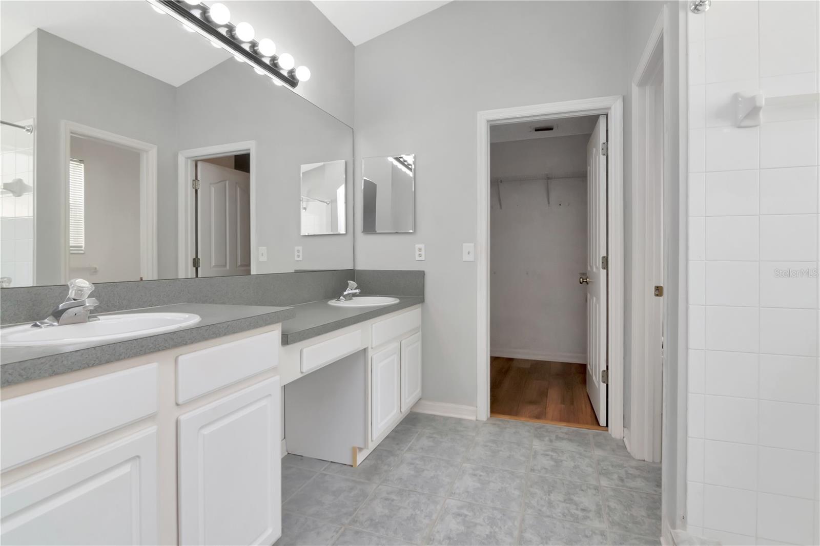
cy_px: 273
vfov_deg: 72.0
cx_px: 410
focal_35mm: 16
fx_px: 376
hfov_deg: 95.0
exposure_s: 1/80
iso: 800
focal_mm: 11
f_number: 10
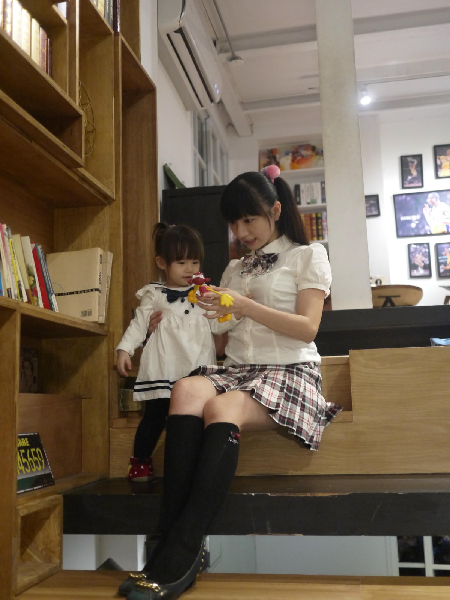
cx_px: 225
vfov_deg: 46.8
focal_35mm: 40
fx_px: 693
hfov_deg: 36.0
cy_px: 300
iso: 800
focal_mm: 20
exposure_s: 1/40
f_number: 1.7
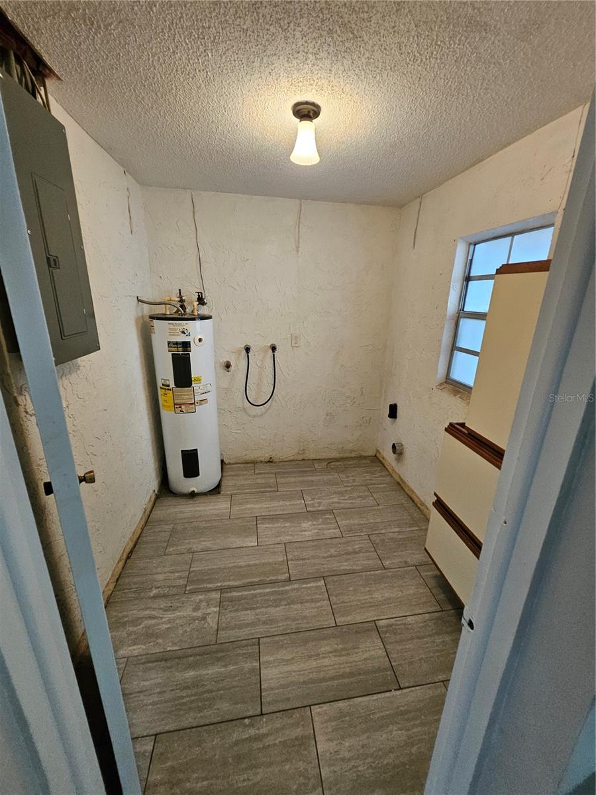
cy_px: 398
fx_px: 298
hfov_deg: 89.9
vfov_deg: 106.2
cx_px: 298
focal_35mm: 13
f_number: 2.2
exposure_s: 1/60
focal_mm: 1.74
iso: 320
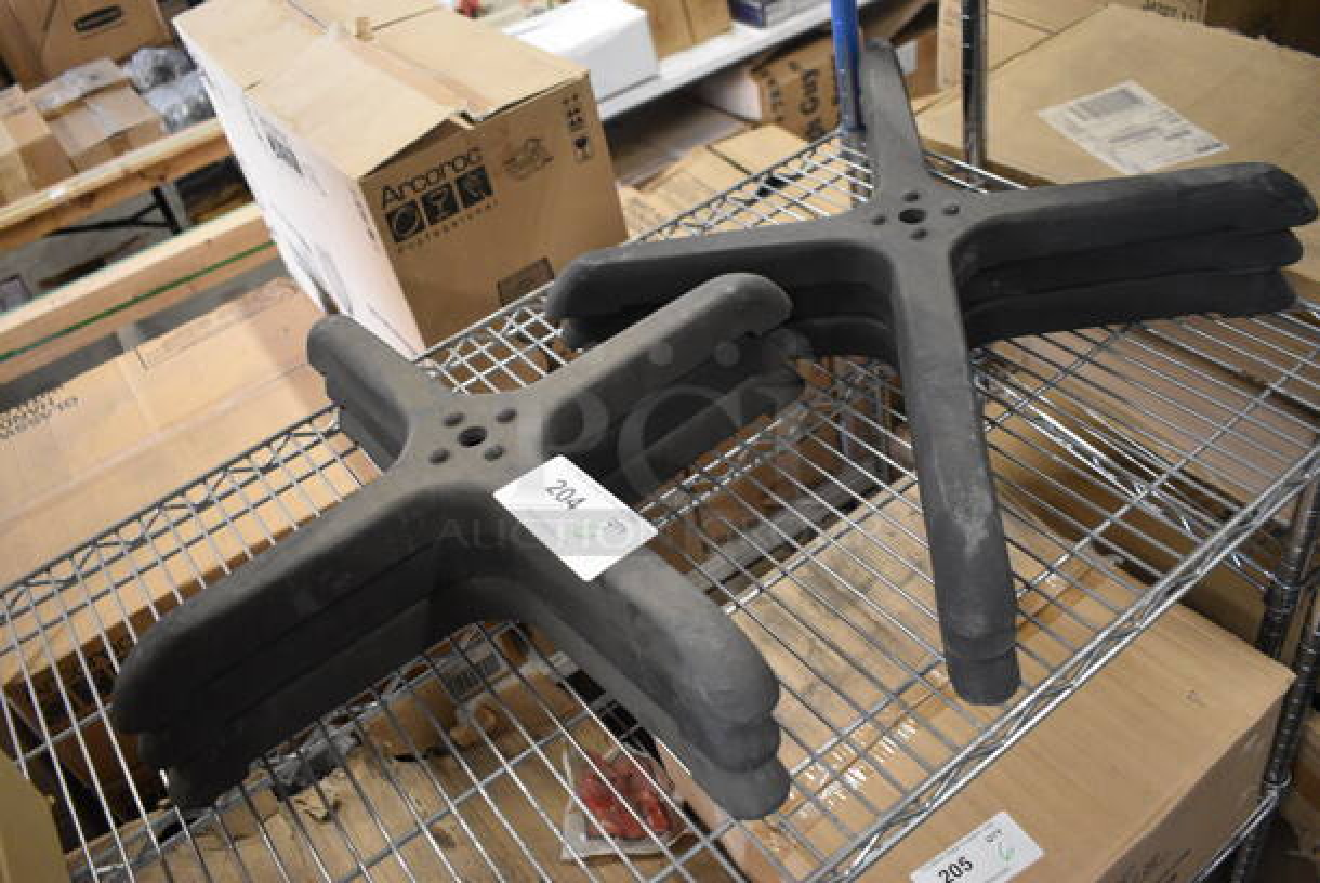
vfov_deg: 43.7
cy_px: 442
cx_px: 660
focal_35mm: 30
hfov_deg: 61.9
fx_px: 1101
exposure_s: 1/125
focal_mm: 20
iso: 3200
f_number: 3.8
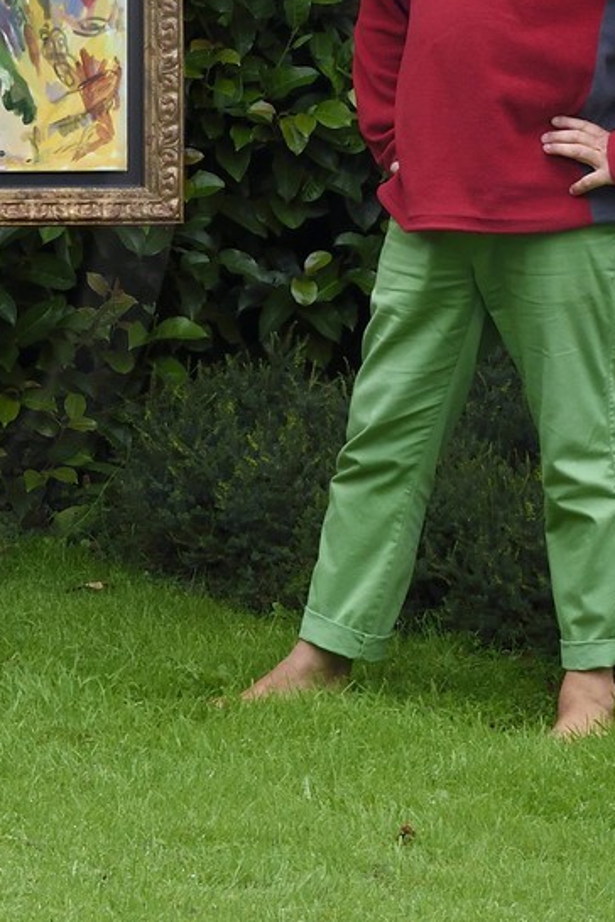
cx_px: -512
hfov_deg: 6.1
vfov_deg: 9.3
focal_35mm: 220
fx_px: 5630
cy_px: 96
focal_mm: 75
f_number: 14
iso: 1600
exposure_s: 1/250
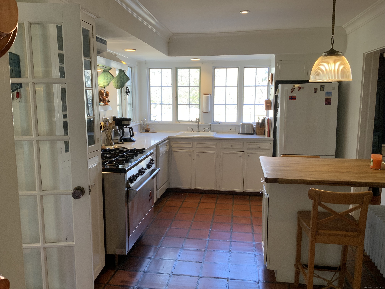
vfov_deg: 48.2
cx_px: 192
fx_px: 323
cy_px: 144
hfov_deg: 61.7
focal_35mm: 29
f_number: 1.8
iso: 50
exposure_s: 1/60
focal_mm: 3
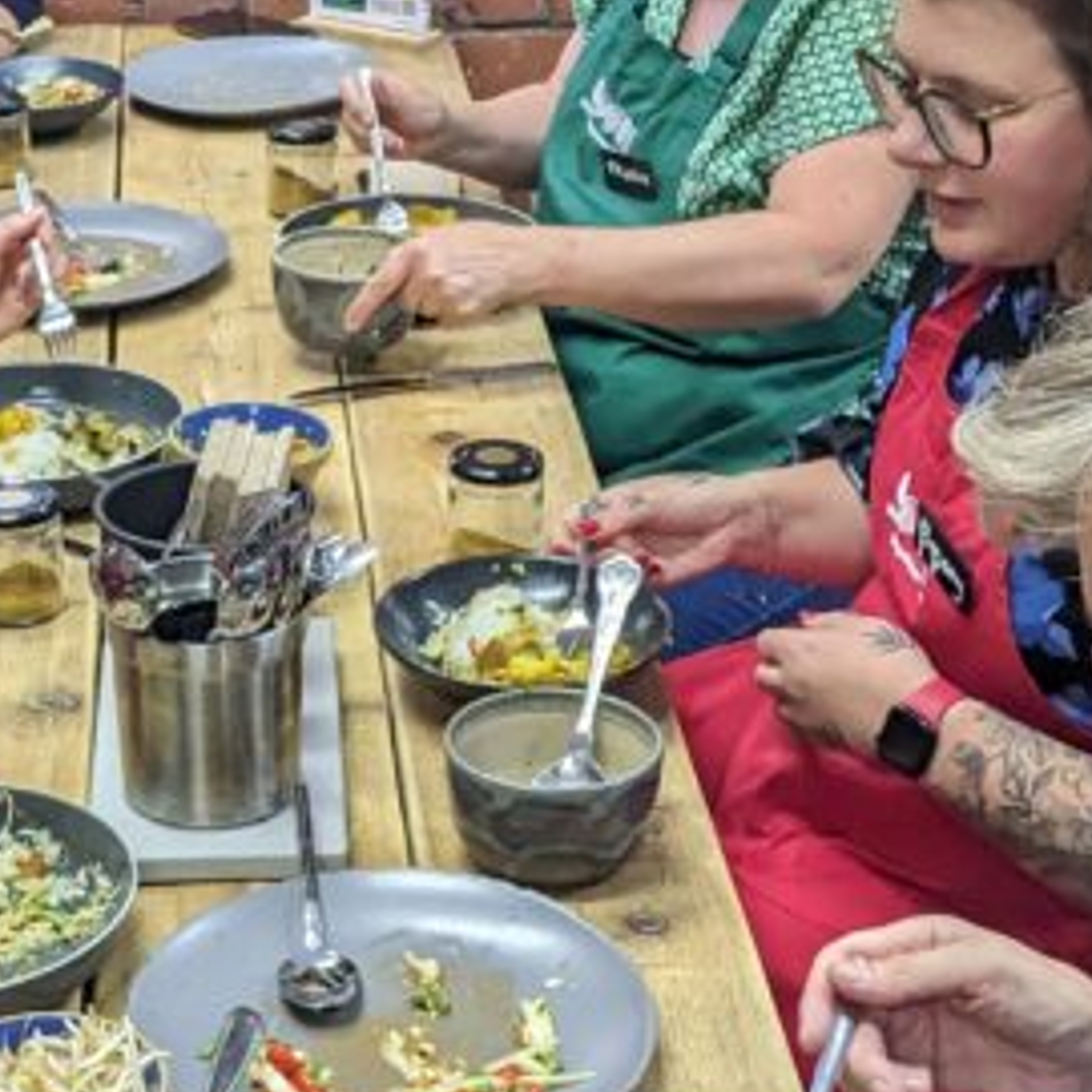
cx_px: 218
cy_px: 596
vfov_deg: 20.9
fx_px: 2962
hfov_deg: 20.6
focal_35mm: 83
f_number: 1.73
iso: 421
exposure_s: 1/270
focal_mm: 4.38
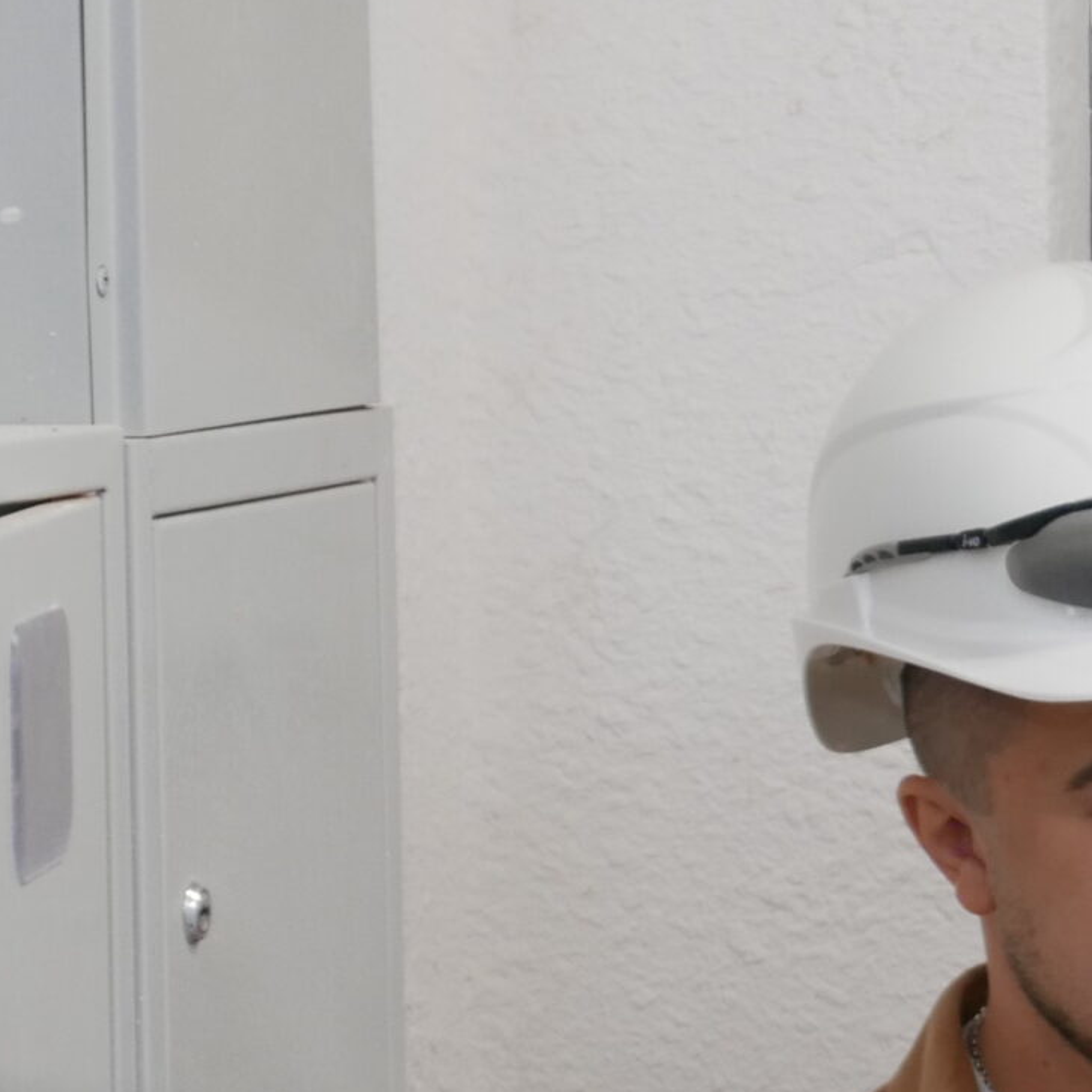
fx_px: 8030
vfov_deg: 7.8
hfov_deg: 7.7
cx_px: 1262
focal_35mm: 225
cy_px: 906
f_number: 2.8
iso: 500
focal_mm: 34
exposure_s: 1/125
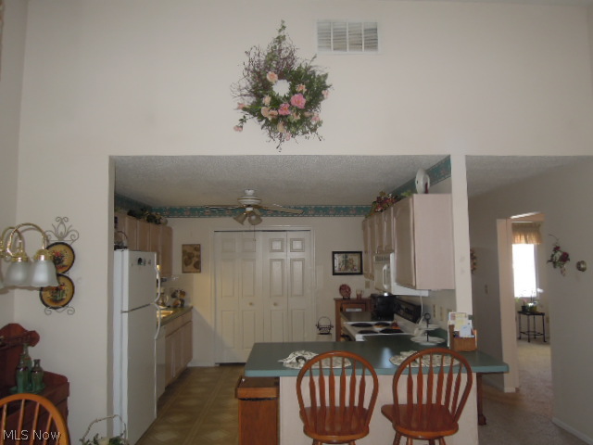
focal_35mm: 24
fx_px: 411
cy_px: 222
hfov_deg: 71.6
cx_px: 296
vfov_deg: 56.8
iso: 200
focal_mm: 4.3
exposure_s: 1/30
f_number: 2.8
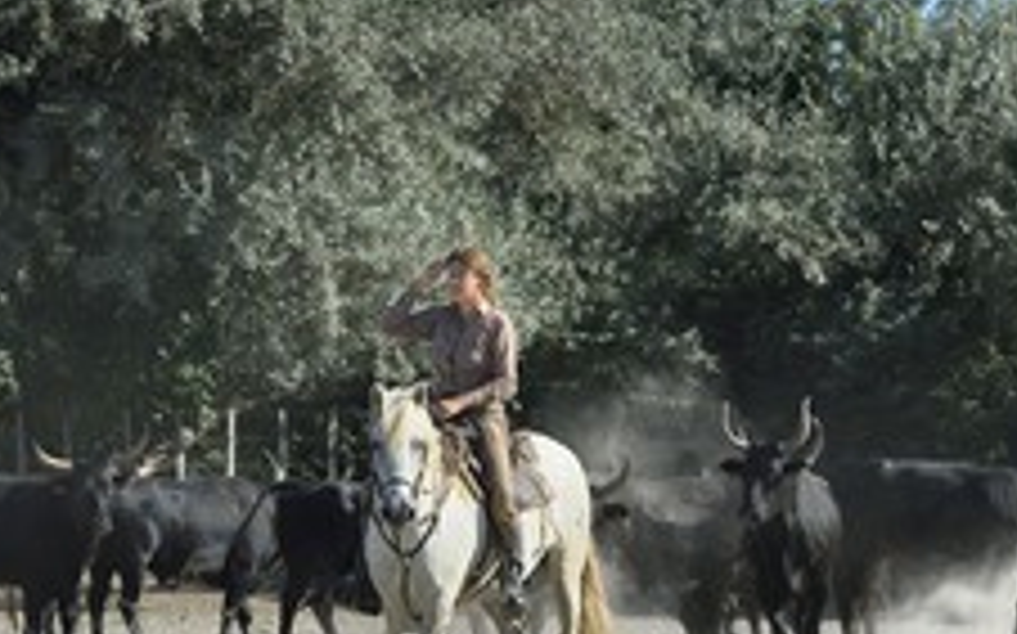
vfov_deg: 3.5
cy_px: 234
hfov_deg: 5.6
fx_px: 10472
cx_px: 583
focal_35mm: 378
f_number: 8
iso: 400
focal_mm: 200
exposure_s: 1/1000
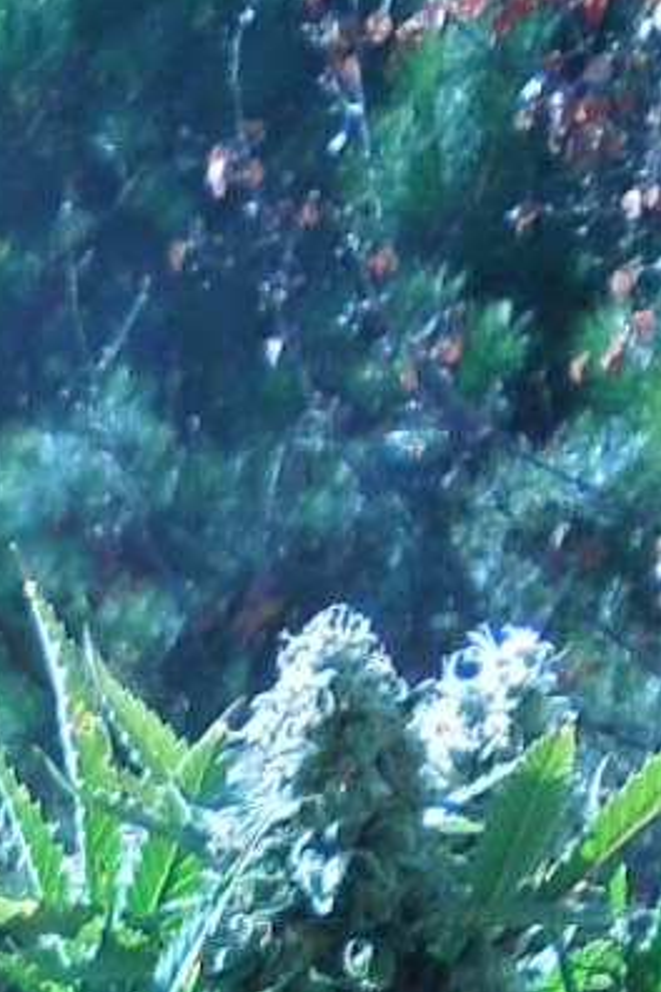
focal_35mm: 170
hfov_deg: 7.3
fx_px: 4682
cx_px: -1189
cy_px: 2836
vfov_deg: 9.7
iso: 100
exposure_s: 1/320
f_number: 3.3
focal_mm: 4.5
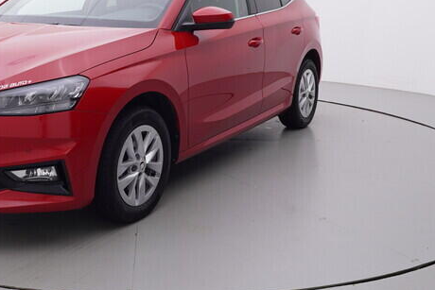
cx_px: 126
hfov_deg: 38.8
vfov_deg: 26.7
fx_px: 606
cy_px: 80
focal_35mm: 50
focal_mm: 15
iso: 200
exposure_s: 1/80
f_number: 5
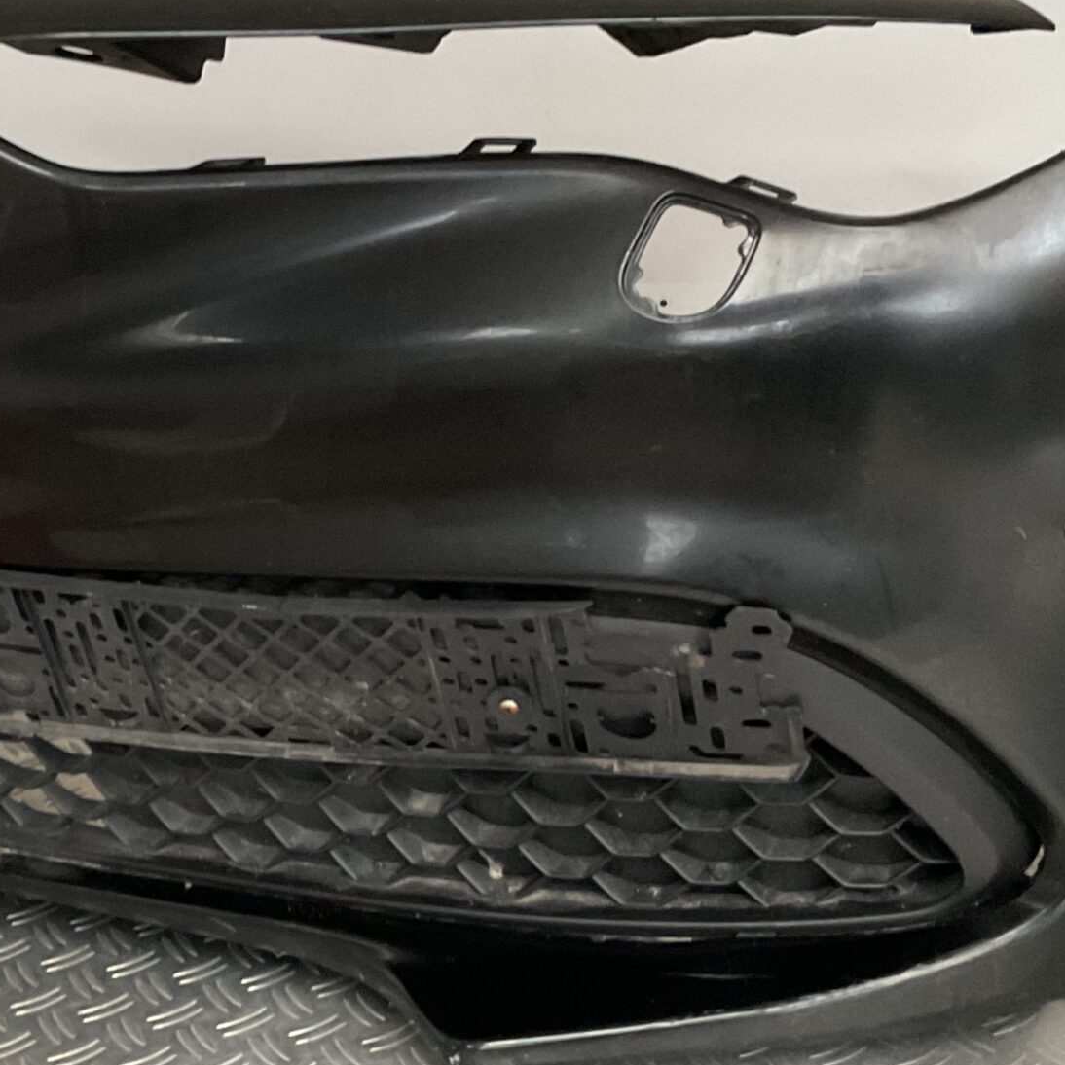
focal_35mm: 60
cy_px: 488
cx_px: 304
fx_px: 2088
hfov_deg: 28.3
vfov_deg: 28.6
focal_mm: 3
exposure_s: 1/25
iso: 250
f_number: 1.8
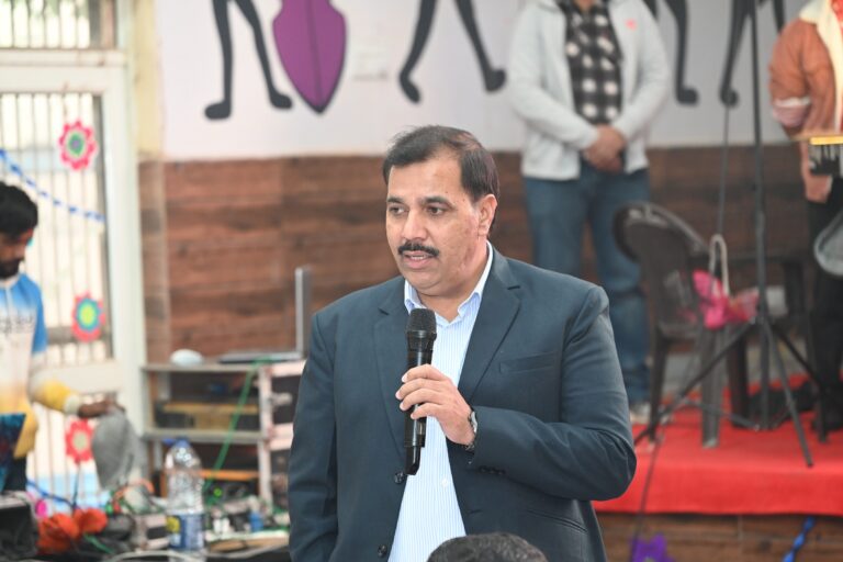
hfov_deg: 17.1
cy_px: 281
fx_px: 2810
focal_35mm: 120
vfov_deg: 11.4
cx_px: 422
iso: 3200
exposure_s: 1/80
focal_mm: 120
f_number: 4
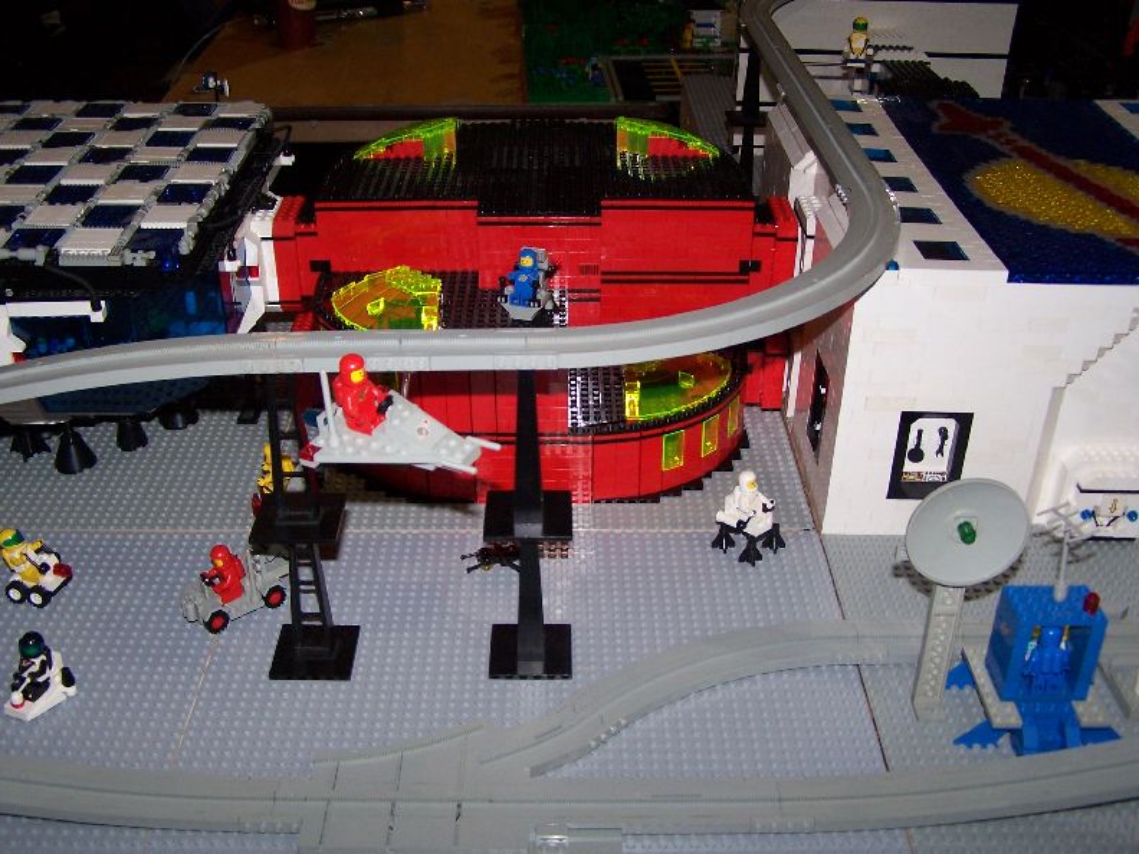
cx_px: 570
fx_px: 1250
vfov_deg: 37.7
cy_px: 427
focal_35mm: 38
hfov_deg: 49.0
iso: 140
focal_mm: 6.3
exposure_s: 1/60
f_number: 2.8
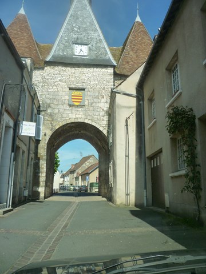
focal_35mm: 29
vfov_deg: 61.7
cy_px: 137
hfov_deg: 48.2
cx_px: 103
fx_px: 230
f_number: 4
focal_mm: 5.2
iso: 125
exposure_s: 1/500
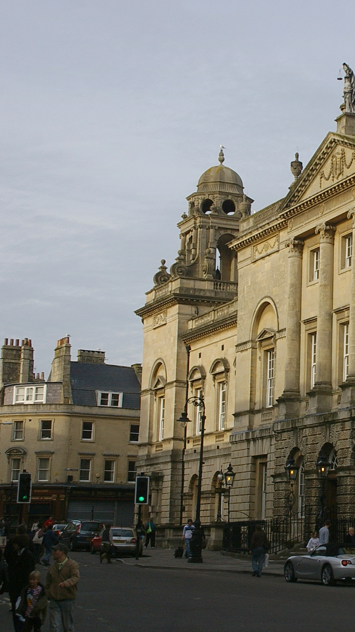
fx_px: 1356
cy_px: 316
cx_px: 408
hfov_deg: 14.5
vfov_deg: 26.2
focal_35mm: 81
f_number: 9.5
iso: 200
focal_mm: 34
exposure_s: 1/350
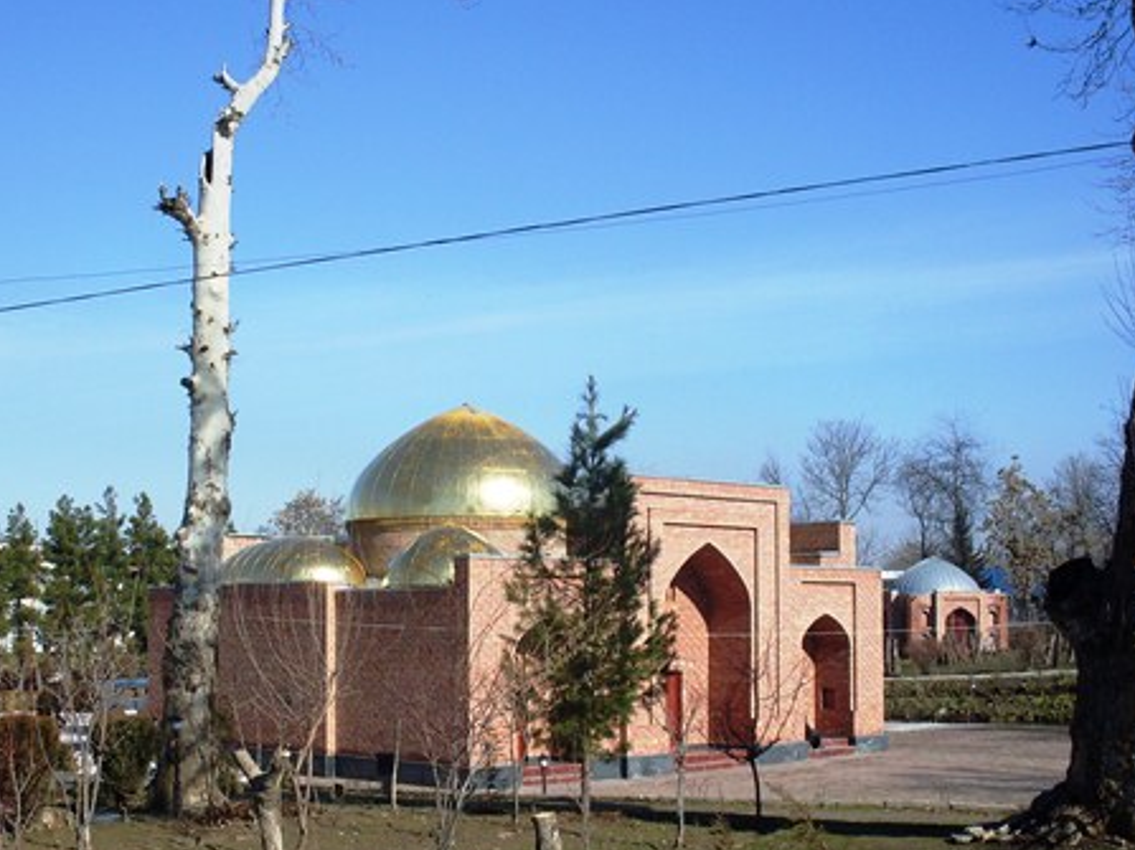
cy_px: 520
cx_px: 513
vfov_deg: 28.5
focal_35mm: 51
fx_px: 1672
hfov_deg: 37.5
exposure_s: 1/250
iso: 80
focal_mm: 6.3
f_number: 8.4
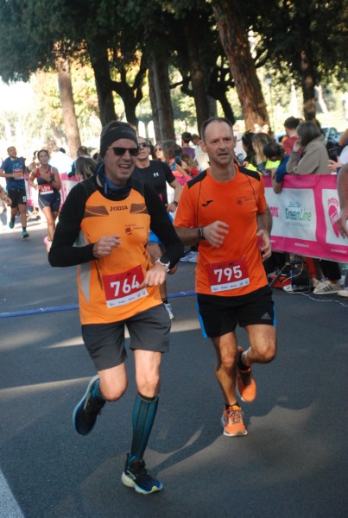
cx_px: 174
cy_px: 259
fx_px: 1515
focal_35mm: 105
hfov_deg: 13.1
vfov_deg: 19.4
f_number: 5.6
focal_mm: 70
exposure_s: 1/250
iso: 1000
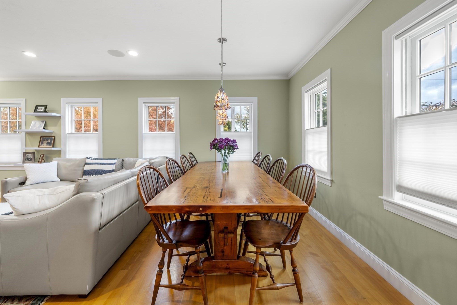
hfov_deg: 104.2
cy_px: 152
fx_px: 178
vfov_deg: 81.2
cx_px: 228
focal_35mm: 14
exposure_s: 1/8
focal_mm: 14
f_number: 7.1
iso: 320
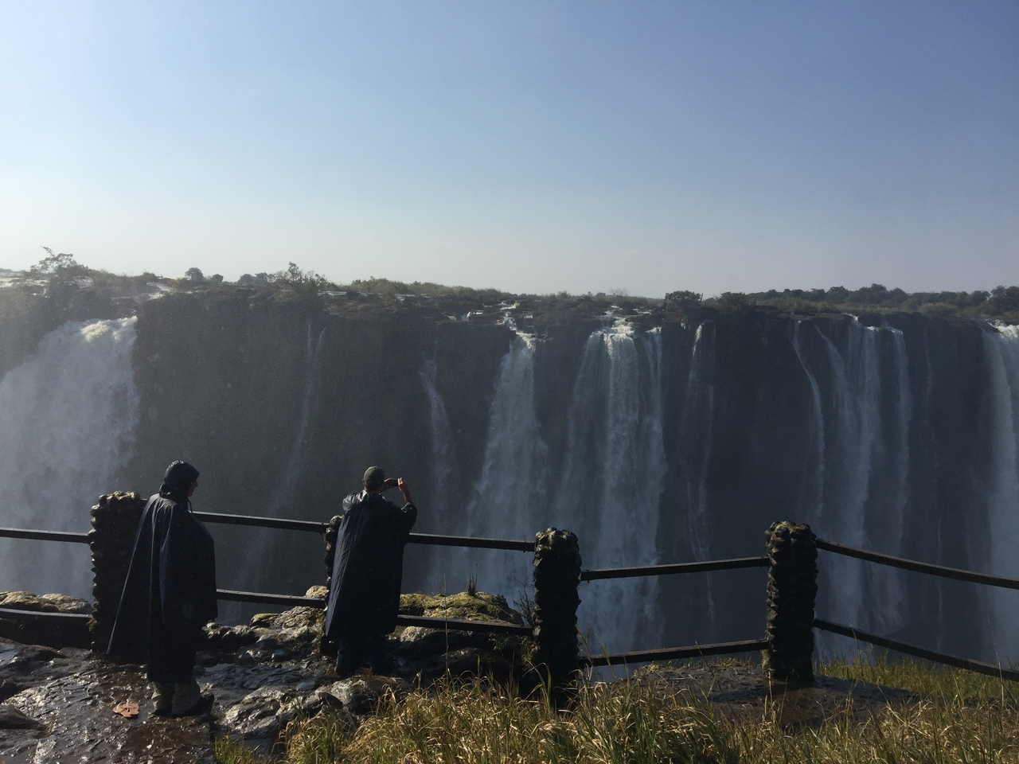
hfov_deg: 61.7
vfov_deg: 48.2
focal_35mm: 29
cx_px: 510
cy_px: 382
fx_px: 854
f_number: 2.2
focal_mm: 4.15
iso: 32
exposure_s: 1/3597
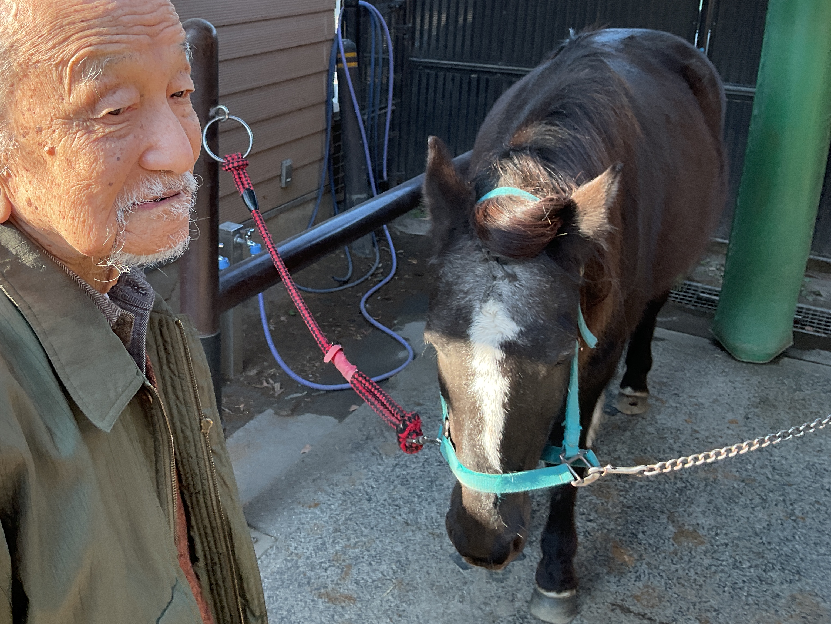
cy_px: 216
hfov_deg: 48.3
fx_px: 912
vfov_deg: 37.4
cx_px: 292
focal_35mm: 38
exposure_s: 1/137
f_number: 1.8
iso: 16
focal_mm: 3
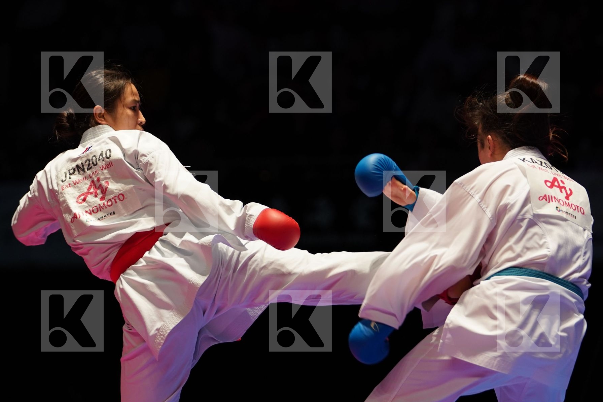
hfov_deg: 9.5
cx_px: 300
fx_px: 3634
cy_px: 201
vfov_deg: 6.3
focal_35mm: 217
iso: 1250
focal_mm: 144
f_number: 2.8
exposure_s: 1/1000
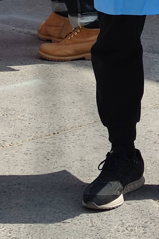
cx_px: 157
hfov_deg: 7.6
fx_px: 1186
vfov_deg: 10.9
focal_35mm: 179
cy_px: -161
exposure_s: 1/1582
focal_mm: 6.72
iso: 50
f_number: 1.69
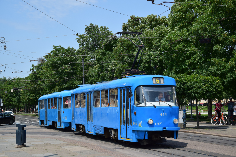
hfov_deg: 28.1
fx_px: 472
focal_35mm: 72
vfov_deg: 18.9
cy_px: 78
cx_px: 118
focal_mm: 48
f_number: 6.3
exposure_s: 1/1000
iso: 200
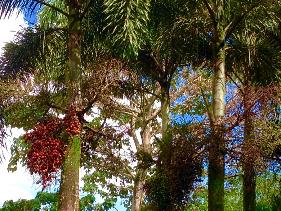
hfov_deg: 19.6
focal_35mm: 100
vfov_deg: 14.7
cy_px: 154
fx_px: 812
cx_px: 145
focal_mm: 4.28
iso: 50
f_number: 2.4
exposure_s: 1/975
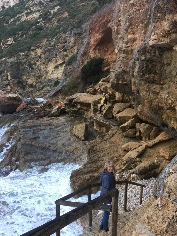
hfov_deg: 48.2
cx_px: 88
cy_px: 118
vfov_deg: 61.7
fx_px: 198
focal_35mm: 29
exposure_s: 1/100
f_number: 2.2
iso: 32
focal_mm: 4.15
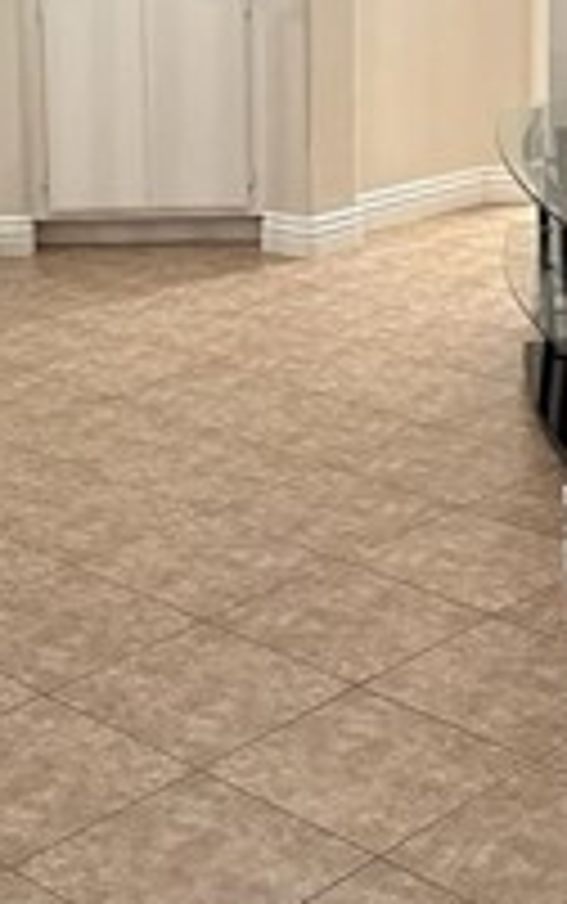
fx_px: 1998
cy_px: 108
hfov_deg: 16.1
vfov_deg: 24.8
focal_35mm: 81
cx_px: 266
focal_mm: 6.86
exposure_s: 1/60
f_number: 1.78
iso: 400
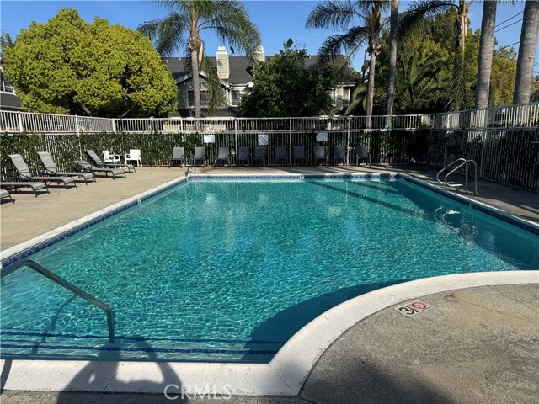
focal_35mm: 24
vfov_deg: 56.8
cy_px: 202
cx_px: 270
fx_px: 374
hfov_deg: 71.6
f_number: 1.78
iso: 80
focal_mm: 6.76
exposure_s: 1/4950
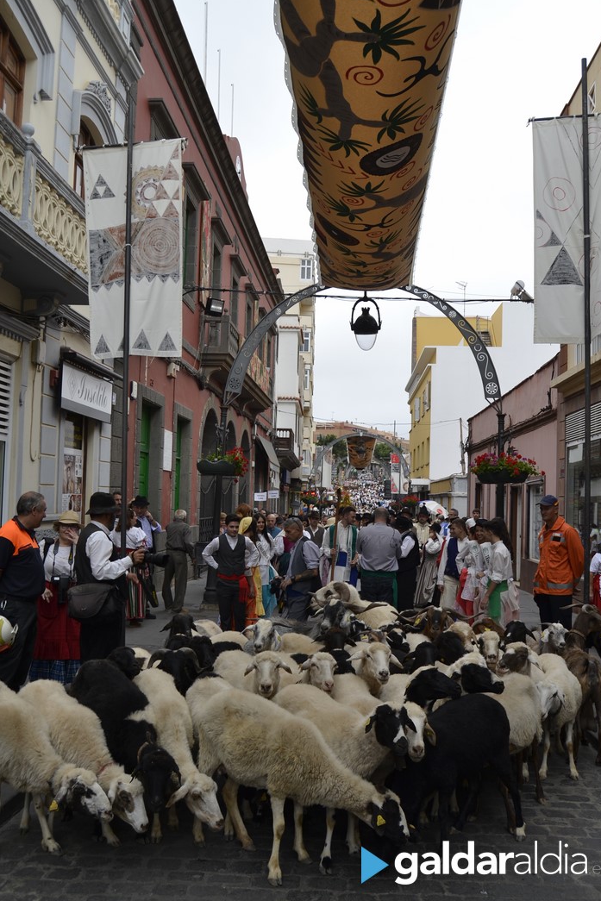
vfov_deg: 60.3
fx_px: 776
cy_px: 449
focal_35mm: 31
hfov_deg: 42.3
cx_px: 310
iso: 100
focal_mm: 20
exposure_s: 1/125
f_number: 5.6
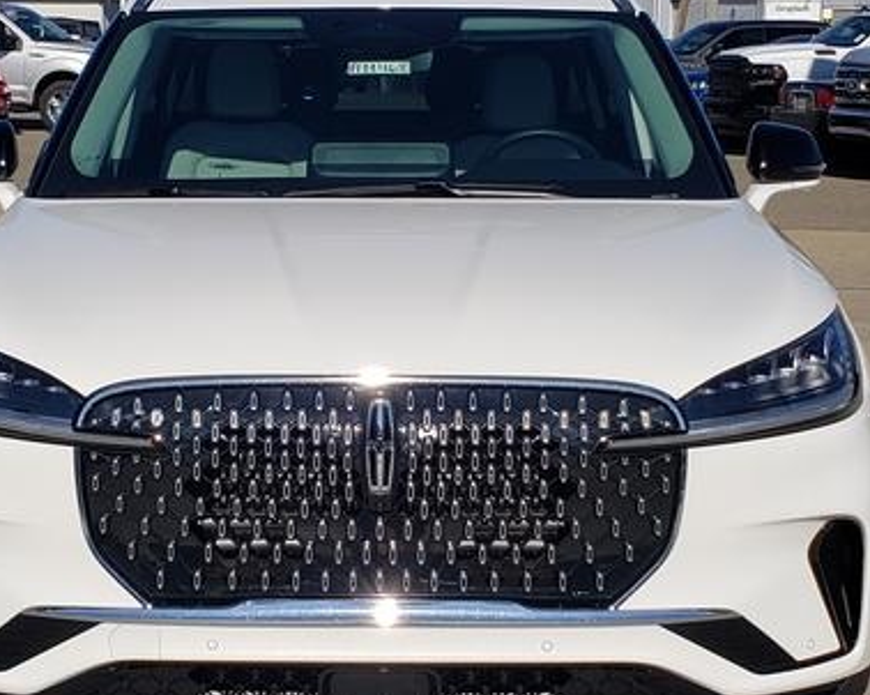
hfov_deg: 42.8
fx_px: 1107
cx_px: 357
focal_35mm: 43
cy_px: 361
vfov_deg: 34.9
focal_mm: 4.3
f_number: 2.4
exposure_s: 1/3667
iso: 50
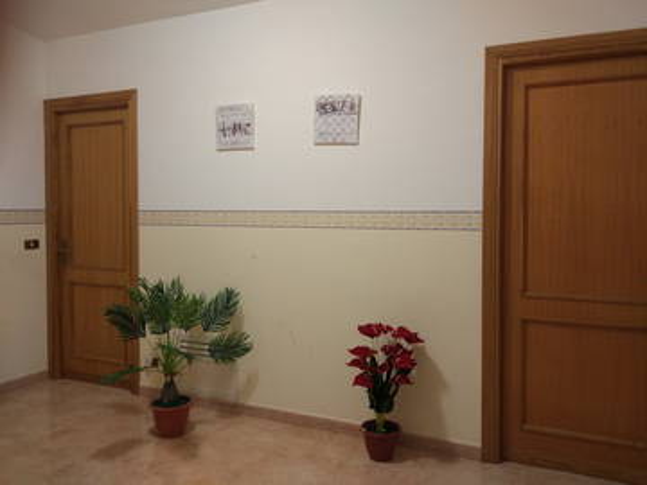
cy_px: 242
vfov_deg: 49.7
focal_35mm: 28
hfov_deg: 63.4
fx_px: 523
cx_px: 324
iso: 424
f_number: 2
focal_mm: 4.26
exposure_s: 1/25
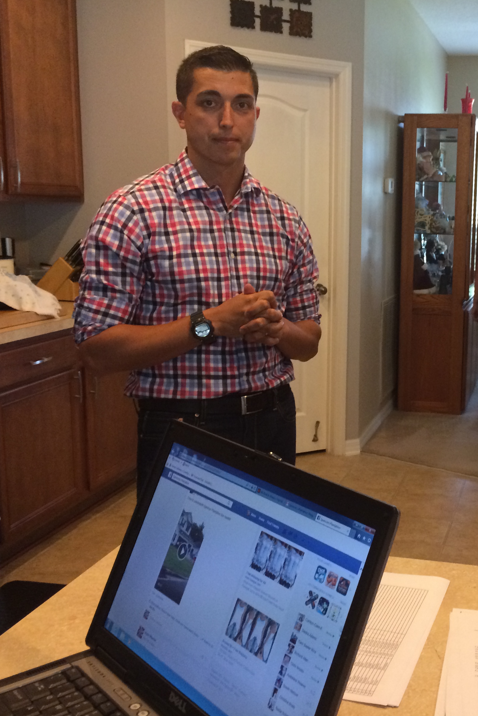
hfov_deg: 31.6
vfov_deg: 47.4
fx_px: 816
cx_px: 395
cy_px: 354
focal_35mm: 41
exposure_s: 1/30
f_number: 2.2
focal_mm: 4.15
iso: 200
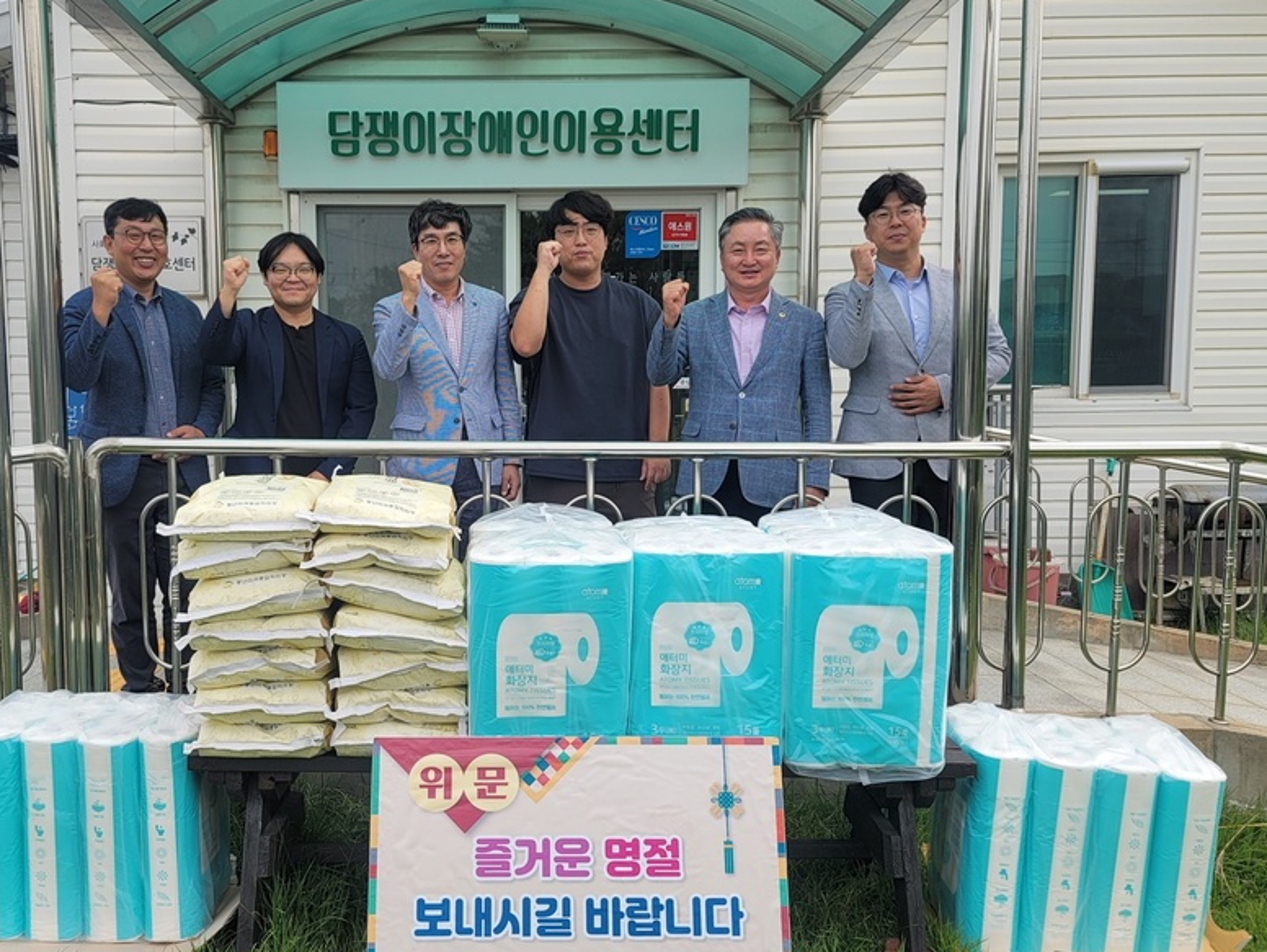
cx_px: 550
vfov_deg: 48.3
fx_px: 1062
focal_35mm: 29
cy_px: 495
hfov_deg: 61.4
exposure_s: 1/625
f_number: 1.8
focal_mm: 7
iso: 20
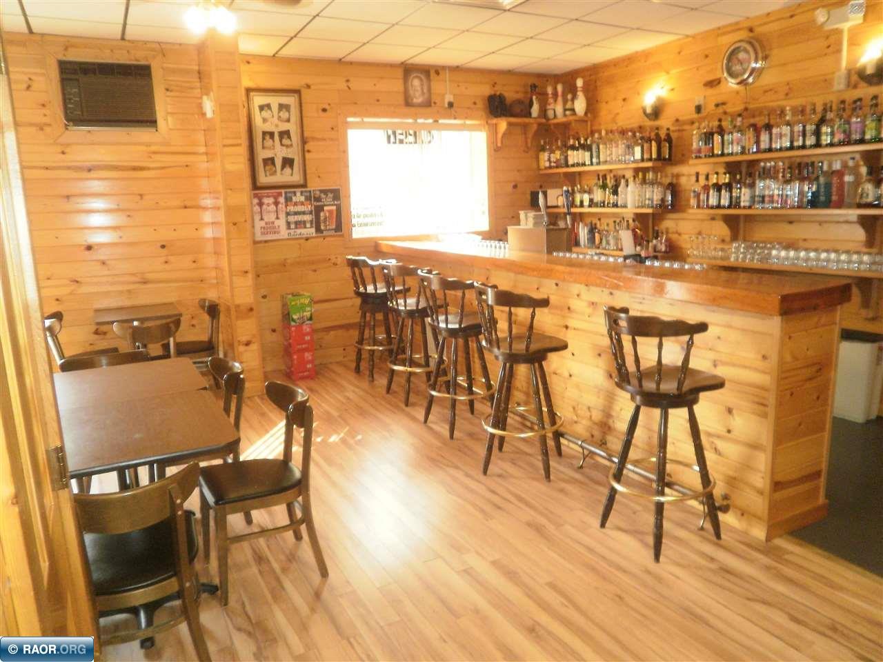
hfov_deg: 67.3
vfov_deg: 53.1
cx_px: 442
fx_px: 663
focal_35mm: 26
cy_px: 331
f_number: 2.6
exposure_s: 1/25
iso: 200
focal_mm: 4.65
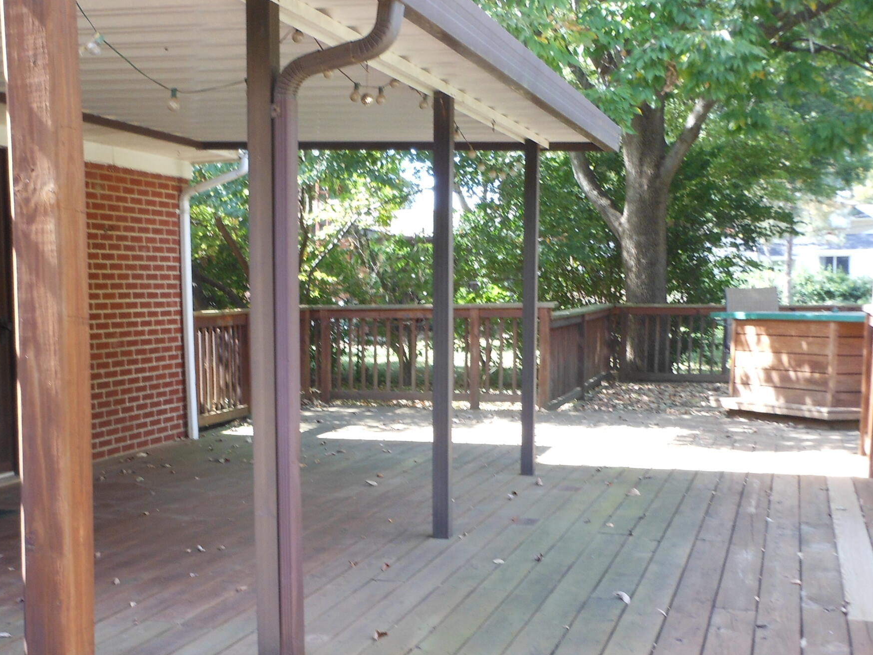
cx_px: 230
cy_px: 455
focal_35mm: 48
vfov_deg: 30.0
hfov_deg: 38.7
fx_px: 1211
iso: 80
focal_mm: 5
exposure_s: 1/40
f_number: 3.7
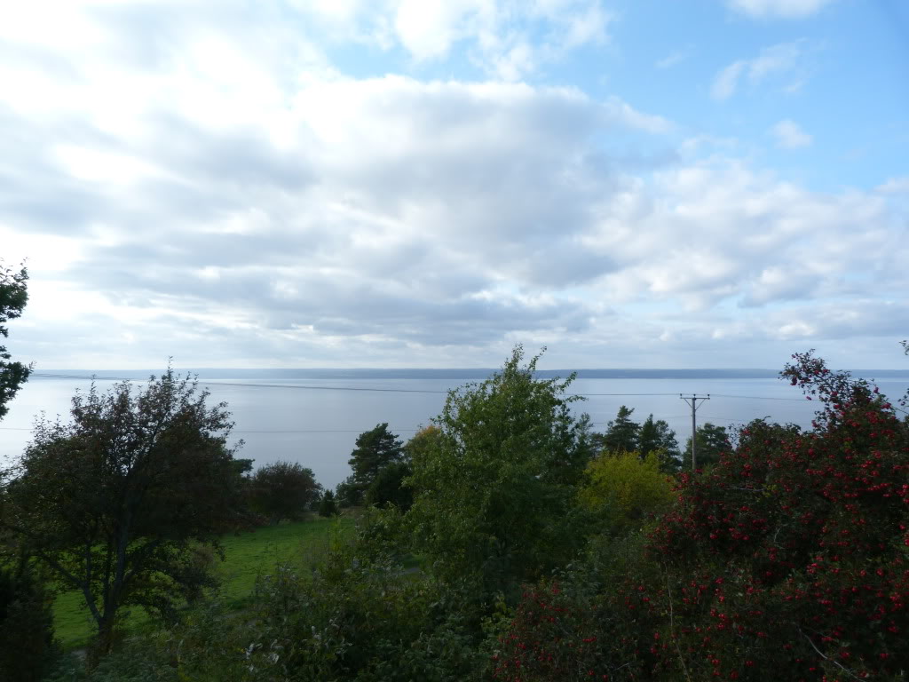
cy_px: 341
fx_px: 656
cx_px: 454
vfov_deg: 54.9
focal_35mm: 25
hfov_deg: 69.4
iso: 80
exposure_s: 1/500
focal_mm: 4.5
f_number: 2.8
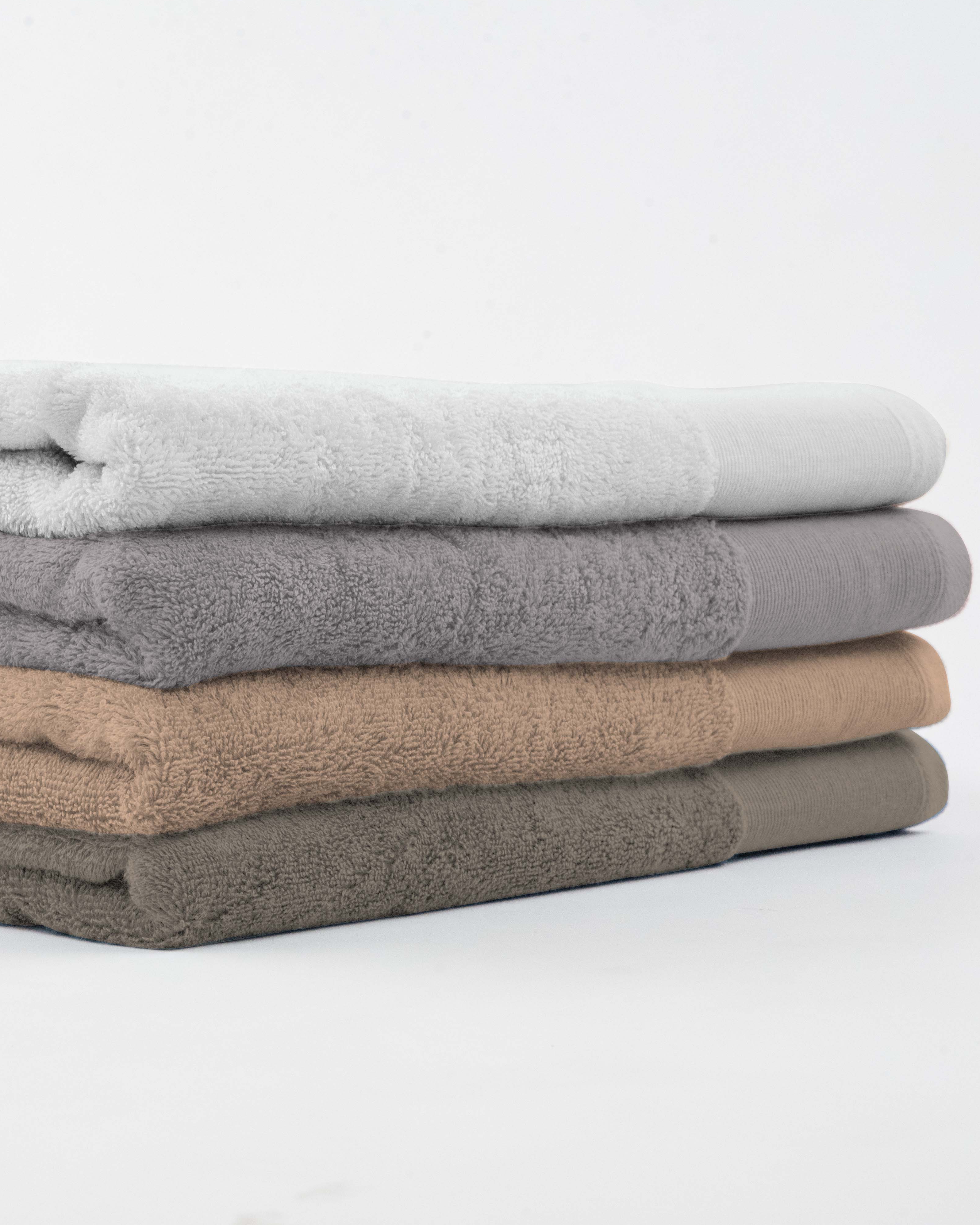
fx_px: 3589
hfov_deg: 15.4
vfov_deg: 19.4
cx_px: 198
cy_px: 612
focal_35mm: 99
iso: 3200
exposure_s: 1/250
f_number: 14
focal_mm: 70
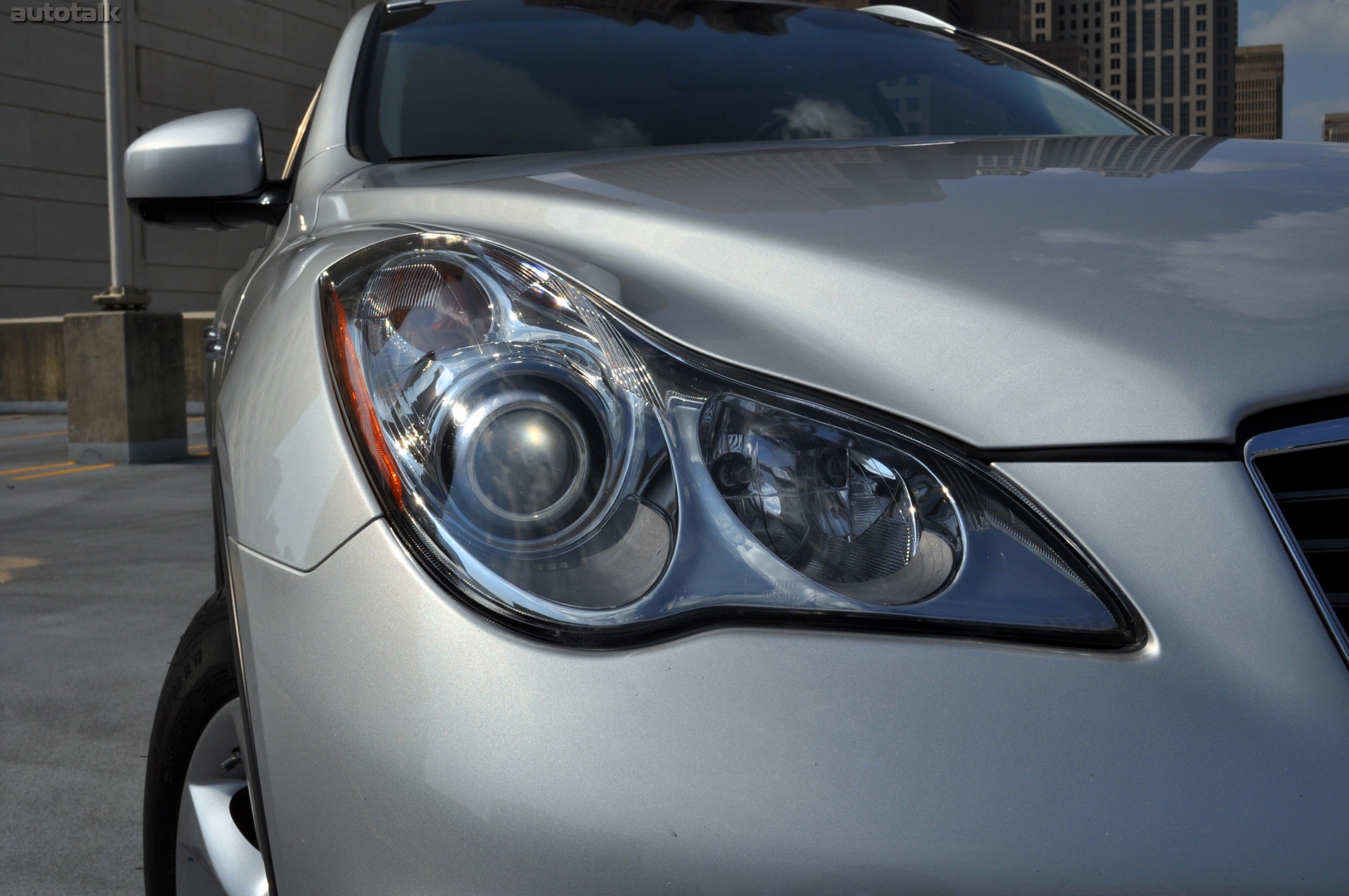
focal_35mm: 39
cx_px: 674
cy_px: 448
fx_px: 1460
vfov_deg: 34.1
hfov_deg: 49.6
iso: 200
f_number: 13
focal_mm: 26
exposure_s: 1/640
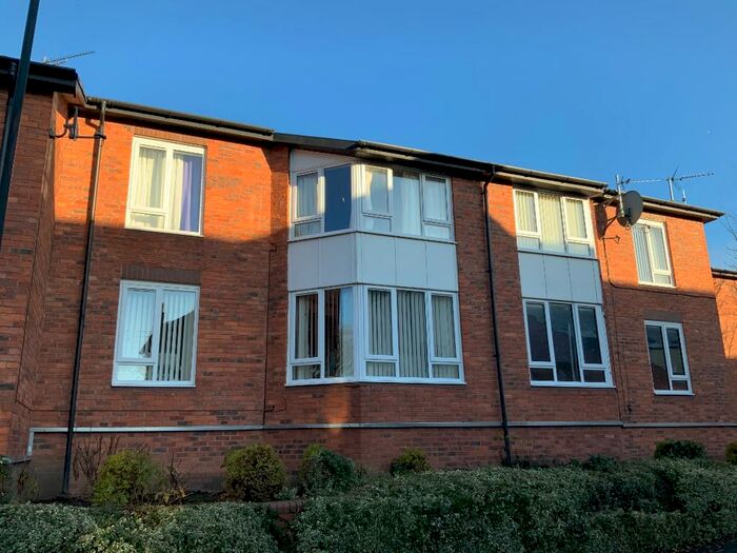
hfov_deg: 61.7
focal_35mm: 29
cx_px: 368
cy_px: 276
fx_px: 617
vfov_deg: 48.2
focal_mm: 3
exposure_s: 1/635
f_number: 1.8
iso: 16
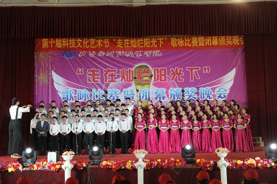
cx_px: 138
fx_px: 430
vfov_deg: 24.1
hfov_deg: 35.7
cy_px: 92
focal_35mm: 56
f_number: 5.6
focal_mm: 56
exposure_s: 1/125
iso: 1600
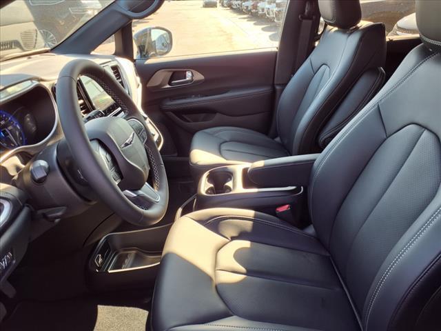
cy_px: 166
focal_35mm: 27
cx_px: 220
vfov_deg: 51.4
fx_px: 344
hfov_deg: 65.3
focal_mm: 3.58
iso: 40
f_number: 1.9
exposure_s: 1/120
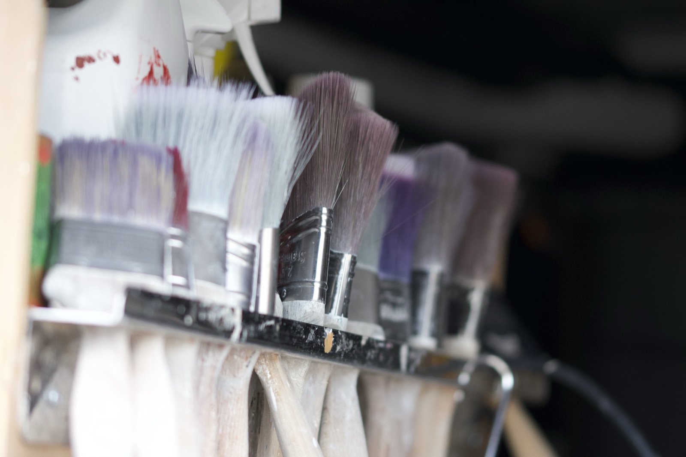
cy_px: 228
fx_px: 4001
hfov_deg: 9.8
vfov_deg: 6.5
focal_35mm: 210
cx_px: 343
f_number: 3
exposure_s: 1/180
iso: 500
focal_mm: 105
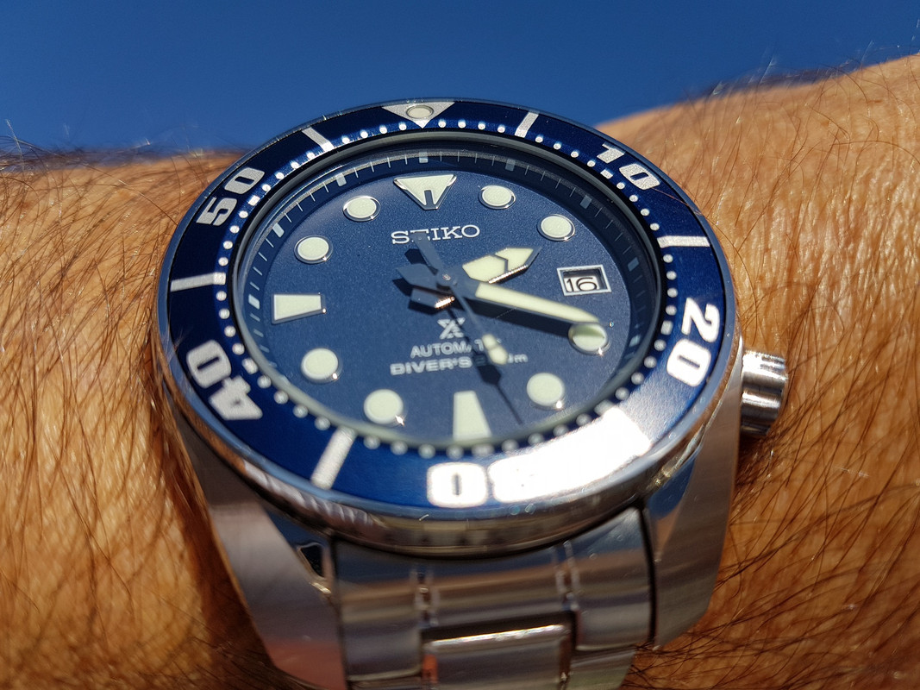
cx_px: 460
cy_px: 345
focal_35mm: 26
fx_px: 691
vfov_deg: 53.1
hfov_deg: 67.3
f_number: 1.7
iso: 40
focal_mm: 4.2
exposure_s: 1/3368
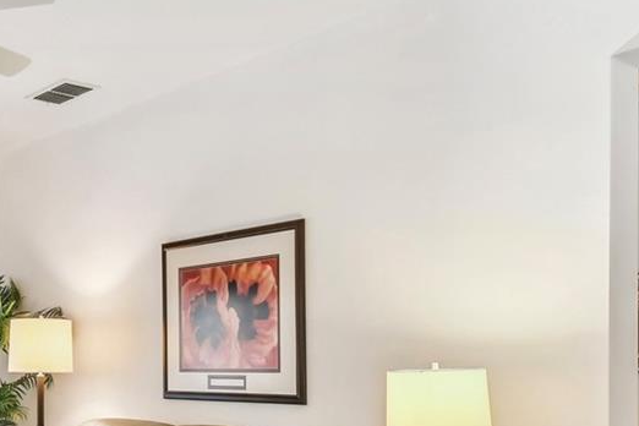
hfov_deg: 40.6
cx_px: 111
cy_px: 353
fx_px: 816
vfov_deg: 28.5
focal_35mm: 46
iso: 100
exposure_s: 1/13
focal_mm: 10
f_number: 7.1
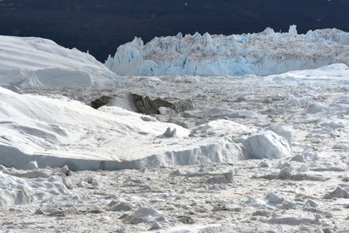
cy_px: 116
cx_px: 174
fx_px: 1793
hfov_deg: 11.1
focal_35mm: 185
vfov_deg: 7.4
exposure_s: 1/200
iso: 200
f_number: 18
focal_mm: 185
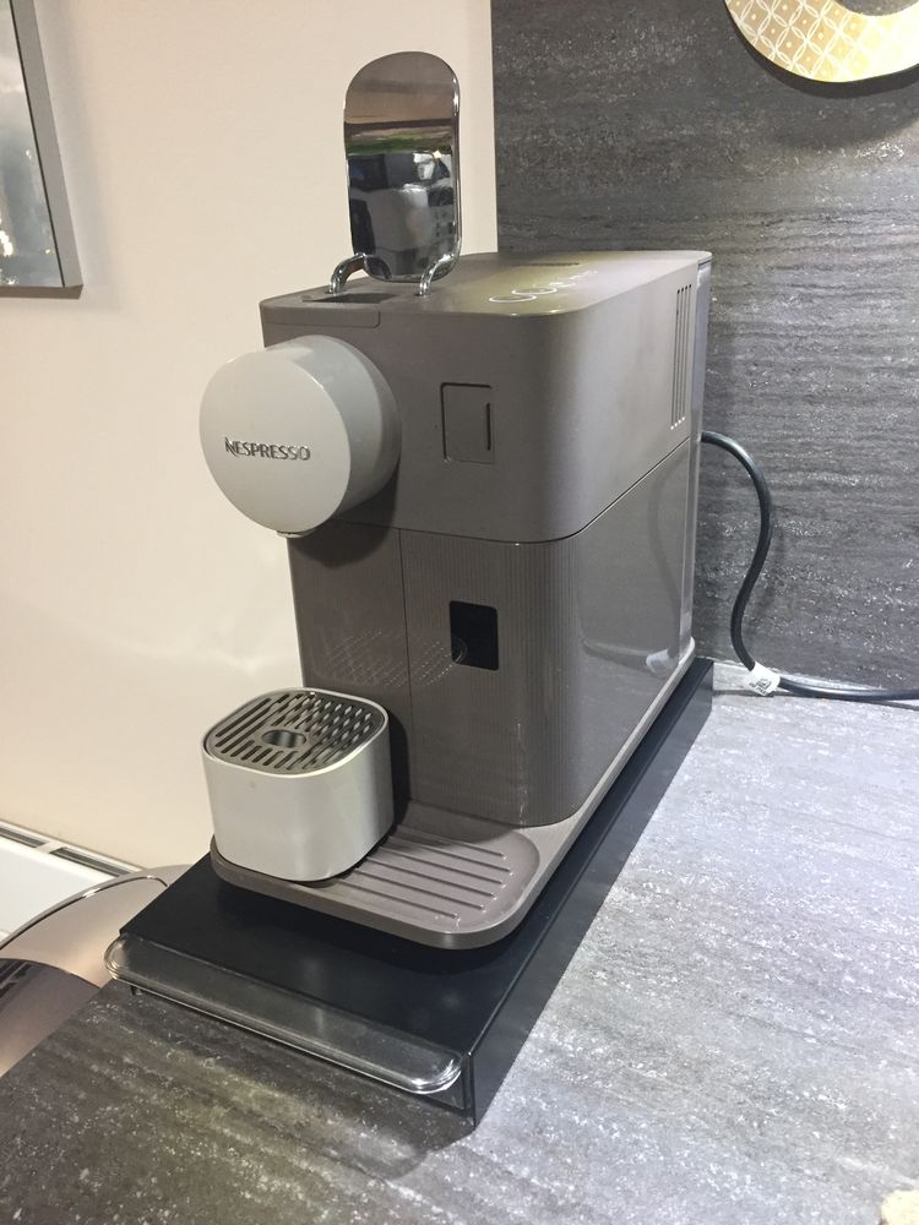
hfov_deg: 48.2
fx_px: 1027
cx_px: 460
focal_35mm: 29
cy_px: 612
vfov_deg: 61.7
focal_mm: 4.15
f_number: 2.2
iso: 250
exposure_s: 1/20
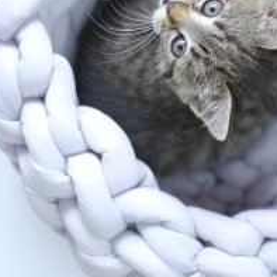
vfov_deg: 12.4
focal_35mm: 140
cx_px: 242
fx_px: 1267
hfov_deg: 12.4
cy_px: 80
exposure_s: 1/250
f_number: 1.4
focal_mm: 35
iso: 160
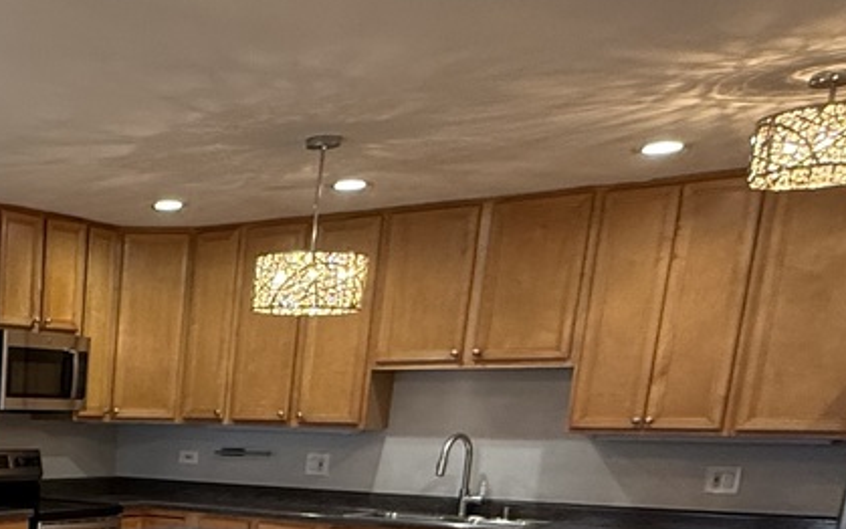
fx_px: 1176
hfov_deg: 32.9
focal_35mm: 51
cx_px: -155
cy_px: 689
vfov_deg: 22.6
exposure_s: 1/120
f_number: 2.2
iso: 250
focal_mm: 2.22
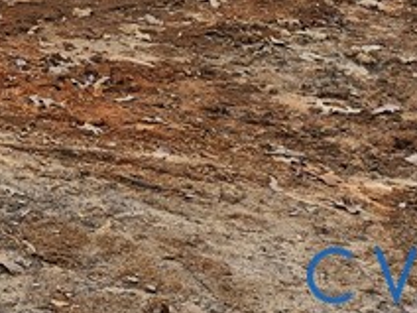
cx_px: -299
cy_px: -427
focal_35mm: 111
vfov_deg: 11.2
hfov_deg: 15.6
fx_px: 1337
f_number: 1.8
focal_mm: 5.54
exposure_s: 1/493
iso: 25
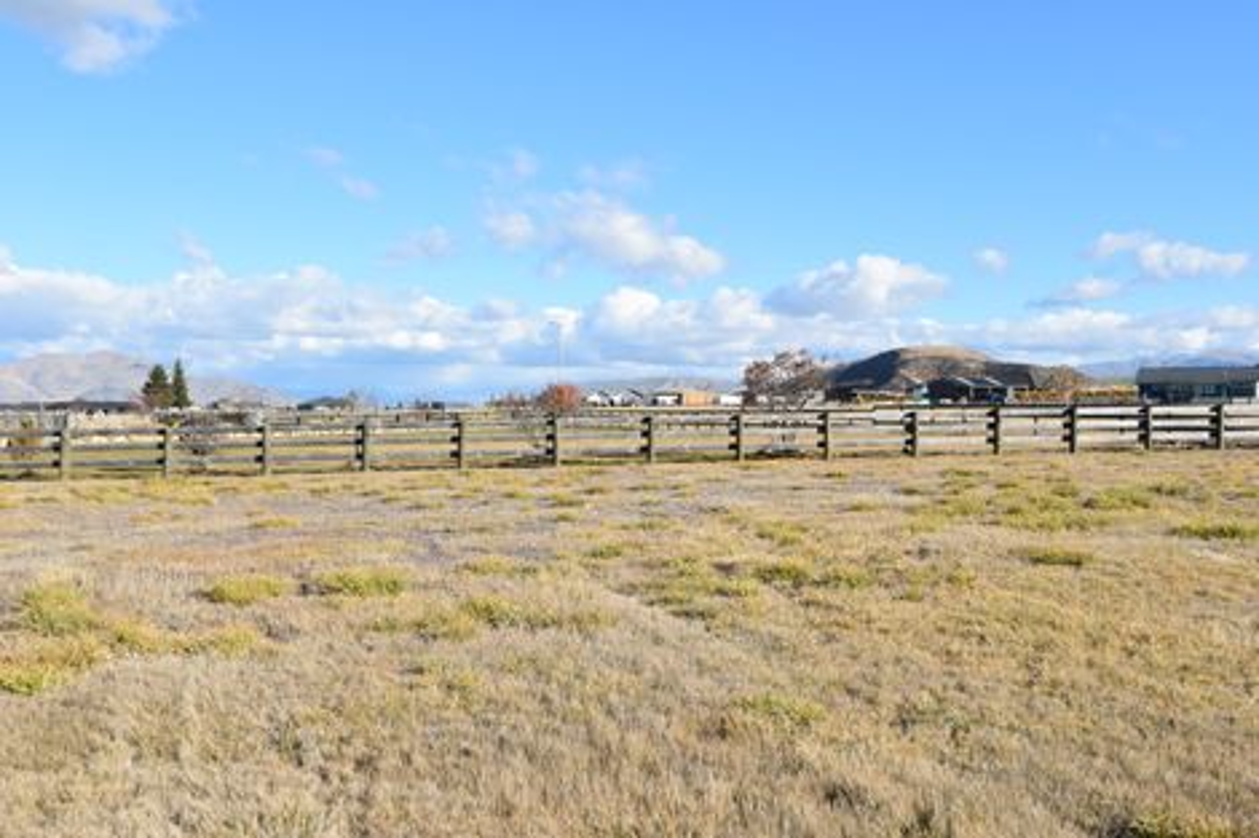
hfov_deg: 53.1
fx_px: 1258
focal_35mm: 36
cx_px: 630
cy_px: 419
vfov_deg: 36.8
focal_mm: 24
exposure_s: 1/400
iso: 200
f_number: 10
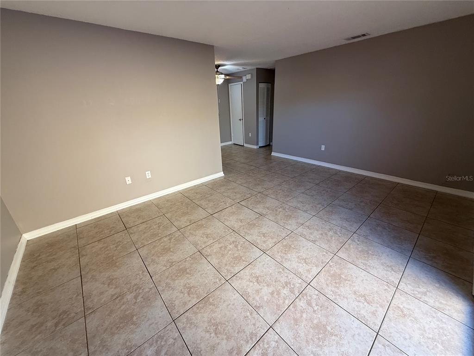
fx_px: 192
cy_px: 178
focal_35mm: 14
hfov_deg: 102.1
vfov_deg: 85.7
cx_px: 237
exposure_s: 1/99
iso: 125
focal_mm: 2.22
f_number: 2.2
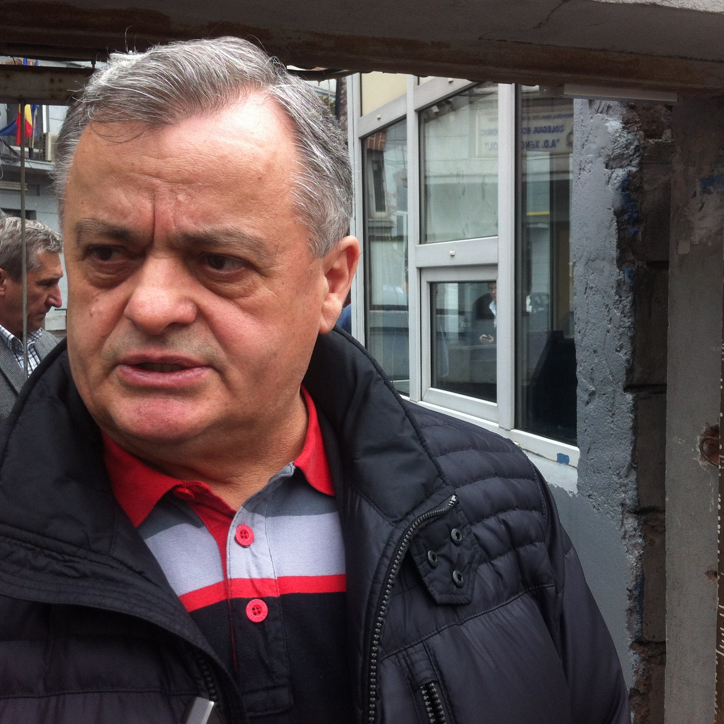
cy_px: 356
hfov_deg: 39.1
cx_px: 406
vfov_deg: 39.2
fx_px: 1018
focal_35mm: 43
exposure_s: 1/387
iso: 80
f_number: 2.8
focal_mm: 3.85
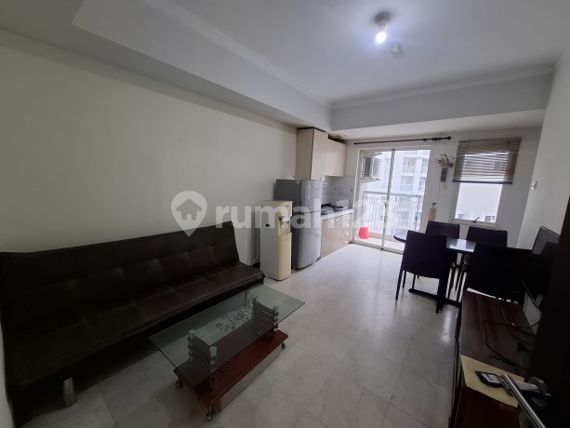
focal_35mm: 13
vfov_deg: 89.9
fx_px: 214
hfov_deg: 106.2
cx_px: 285
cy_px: 214
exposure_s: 1/50
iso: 80
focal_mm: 1.74
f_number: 2.2
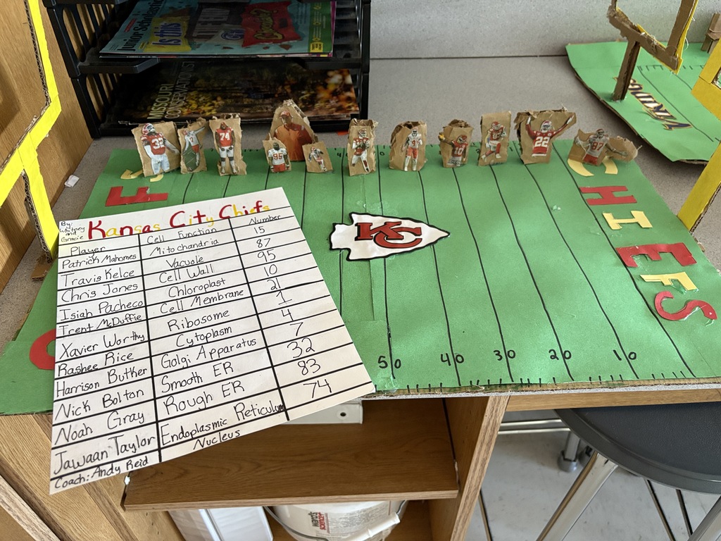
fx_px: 542
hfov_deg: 67.3
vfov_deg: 53.1
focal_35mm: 26
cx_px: 360
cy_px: 270
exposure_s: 1/40
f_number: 1.6
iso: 500
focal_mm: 5.96
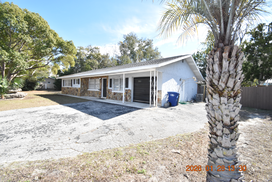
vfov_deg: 77.3
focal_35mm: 15
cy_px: 91
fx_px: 113
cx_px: 136
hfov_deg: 100.4
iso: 800
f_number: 3.5
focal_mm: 10
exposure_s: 1/3000
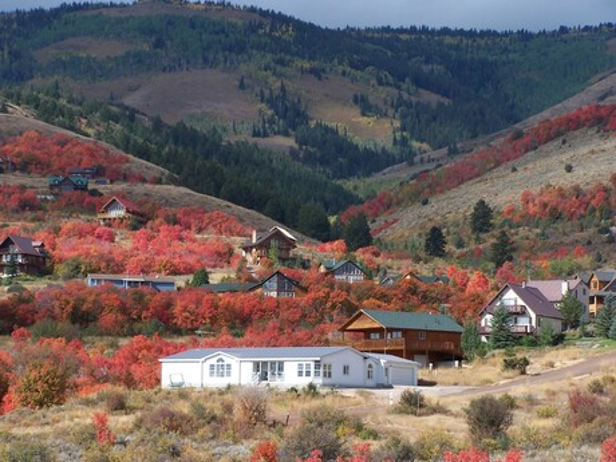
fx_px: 2278
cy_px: 231
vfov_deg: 11.6
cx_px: 308
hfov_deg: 15.4
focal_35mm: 128
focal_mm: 21.2
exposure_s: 1/500
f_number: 4.5
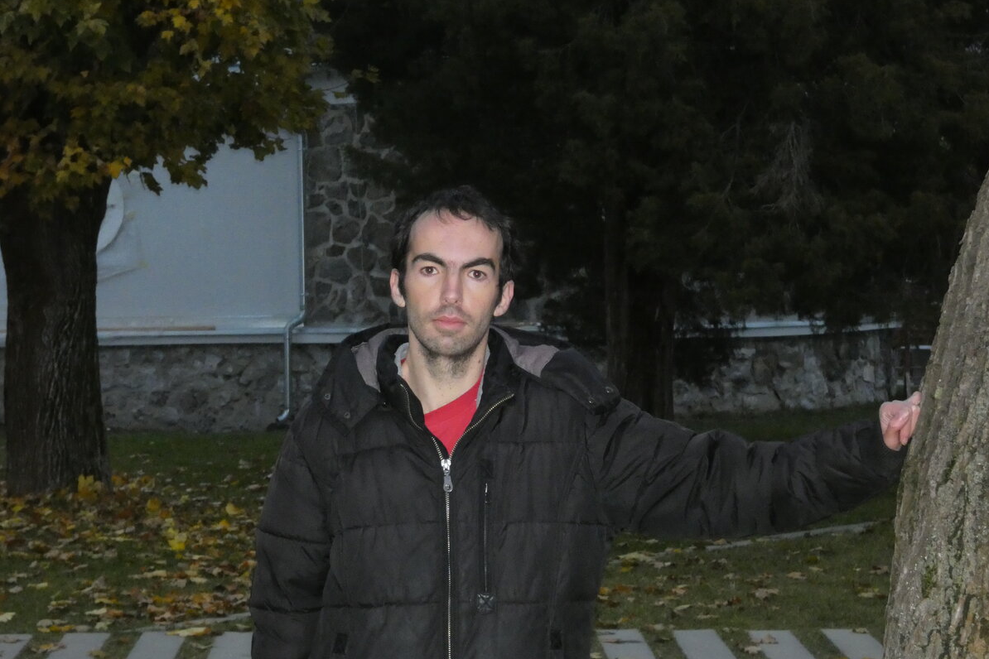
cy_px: 291
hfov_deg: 17.8
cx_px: 496
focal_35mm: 115
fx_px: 3159
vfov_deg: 11.9
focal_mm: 19.7
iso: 1250
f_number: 5
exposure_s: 1/60
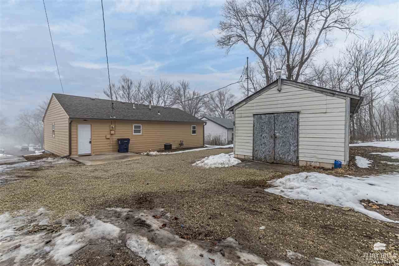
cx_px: 200
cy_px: 133
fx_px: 166
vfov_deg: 77.3
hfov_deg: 100.4
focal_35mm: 15
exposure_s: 1/250
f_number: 6.3
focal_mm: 10
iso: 100
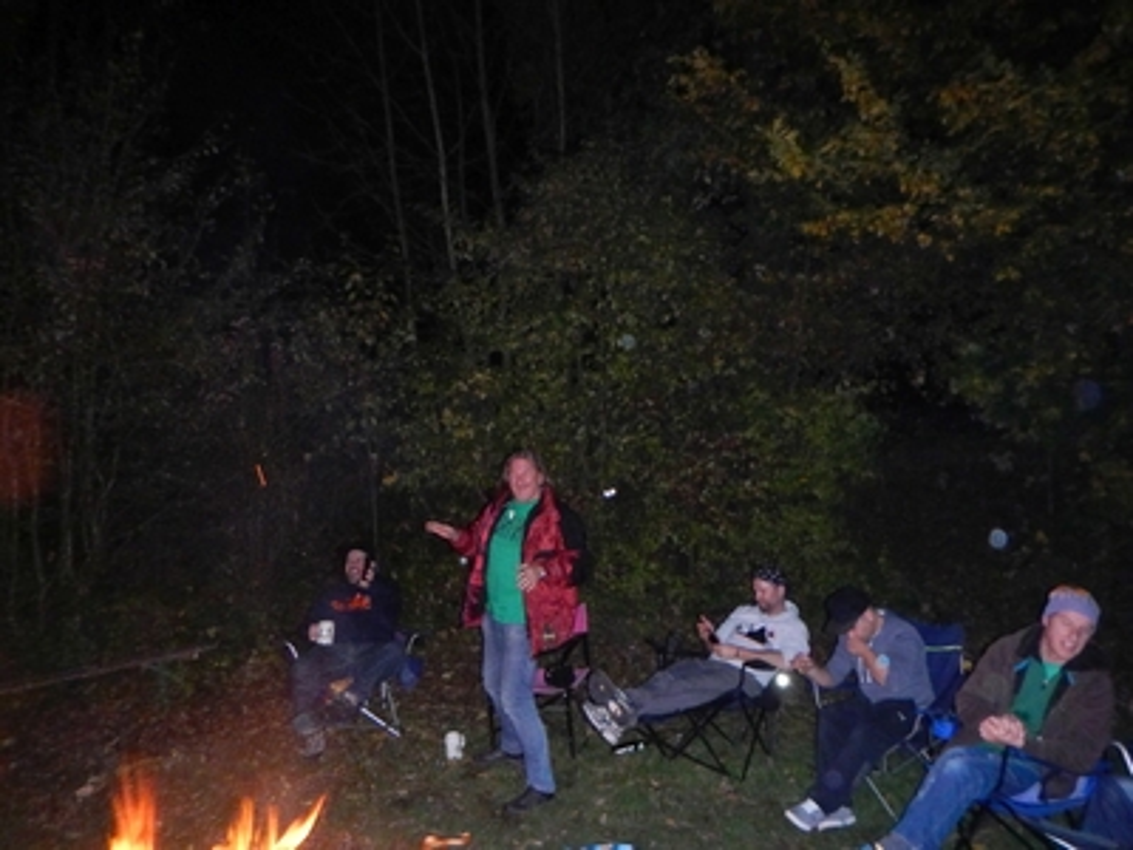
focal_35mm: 28
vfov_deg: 49.7
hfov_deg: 63.4
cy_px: 425
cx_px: 566
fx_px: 916
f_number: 3.9
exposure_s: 1/30
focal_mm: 5
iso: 1600
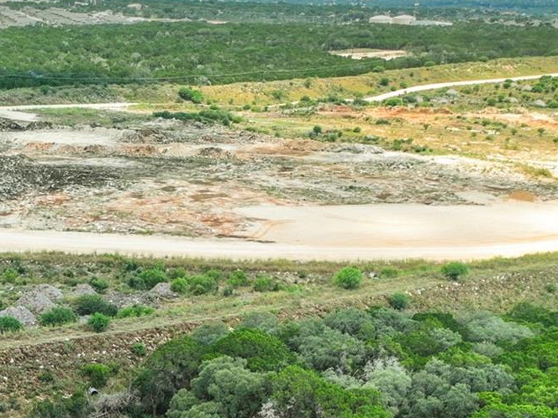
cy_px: 558
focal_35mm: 74
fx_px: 1193
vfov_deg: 18.4
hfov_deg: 25.0
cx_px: -4
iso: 150
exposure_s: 1/1000
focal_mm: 12.29
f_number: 2.8
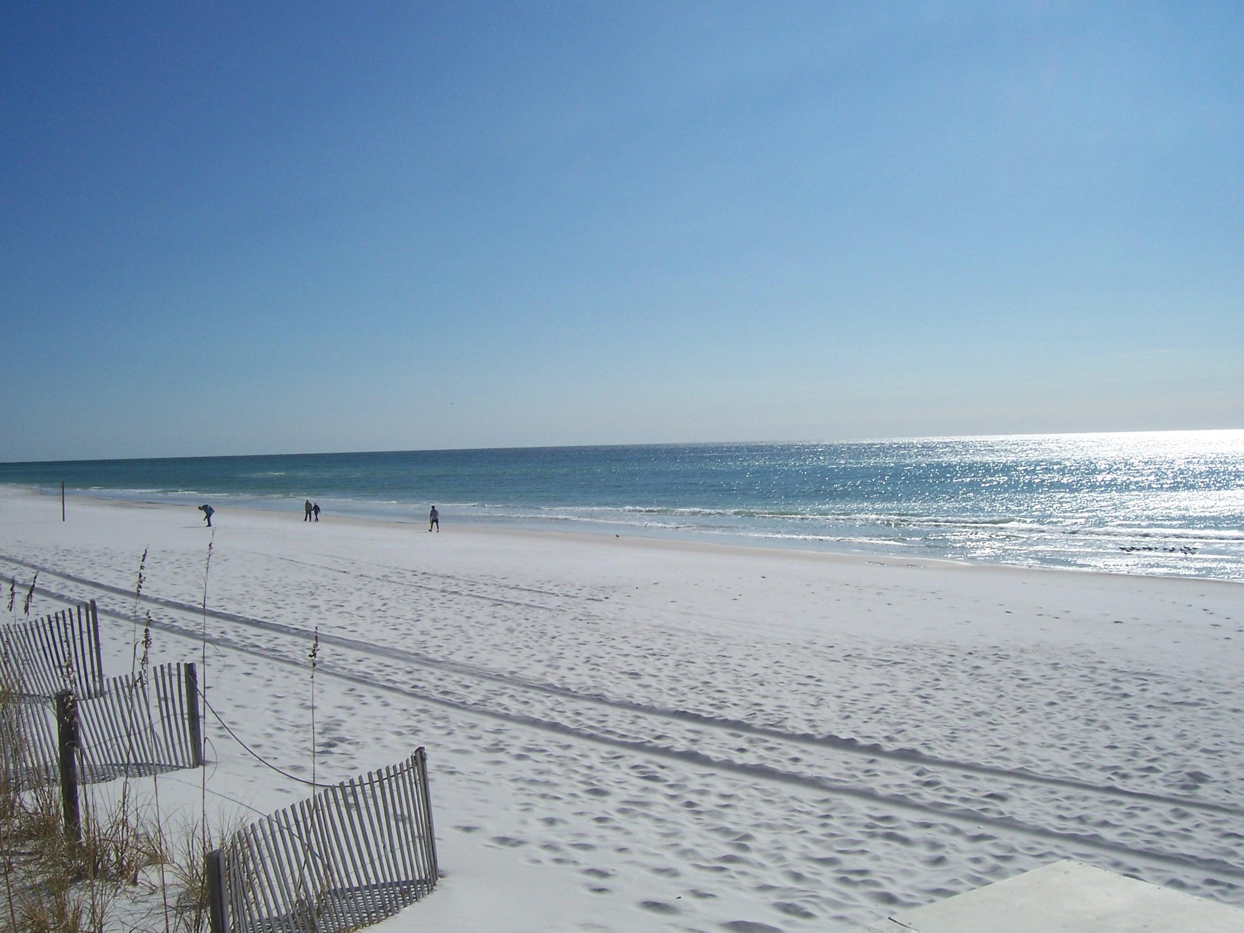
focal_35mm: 34
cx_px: 622
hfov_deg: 54.0
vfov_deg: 41.8
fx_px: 1222
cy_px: 466
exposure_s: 1/1500
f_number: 5.6
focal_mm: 5.6
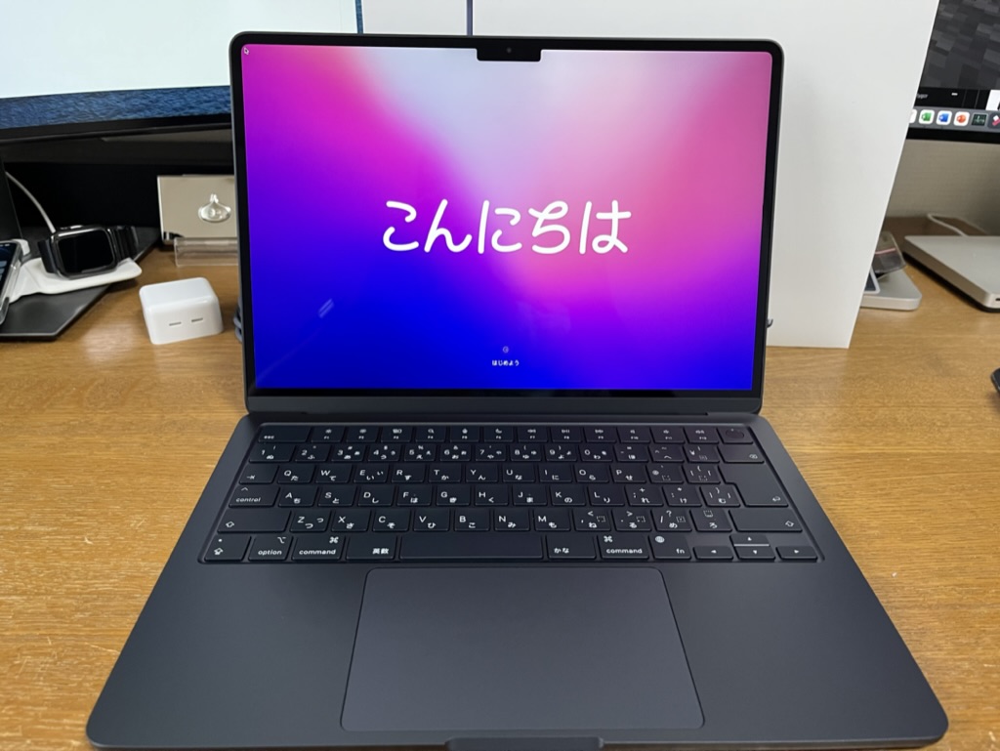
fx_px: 751
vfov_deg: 53.1
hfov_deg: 67.3
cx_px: 500
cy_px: 376
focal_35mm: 26
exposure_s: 1/60
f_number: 1.6
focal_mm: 5.1
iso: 200
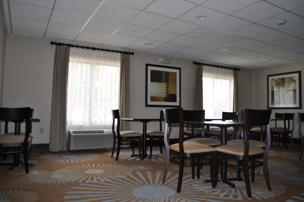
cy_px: 101
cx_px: 152
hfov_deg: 67.5
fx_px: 228
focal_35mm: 27
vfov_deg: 47.8
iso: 360
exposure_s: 1/200
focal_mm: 18
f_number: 3.5
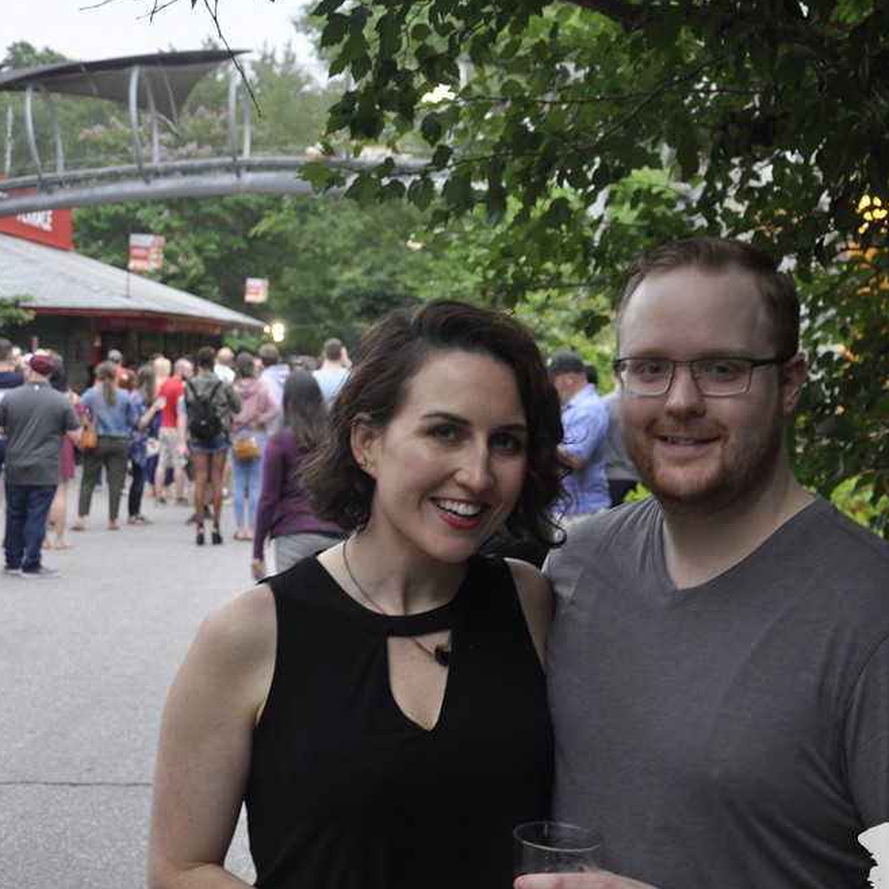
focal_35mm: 62
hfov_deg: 27.7
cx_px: 410
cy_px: 442
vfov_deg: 27.7
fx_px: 1801
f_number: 4.2
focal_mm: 32
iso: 400
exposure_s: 1/30
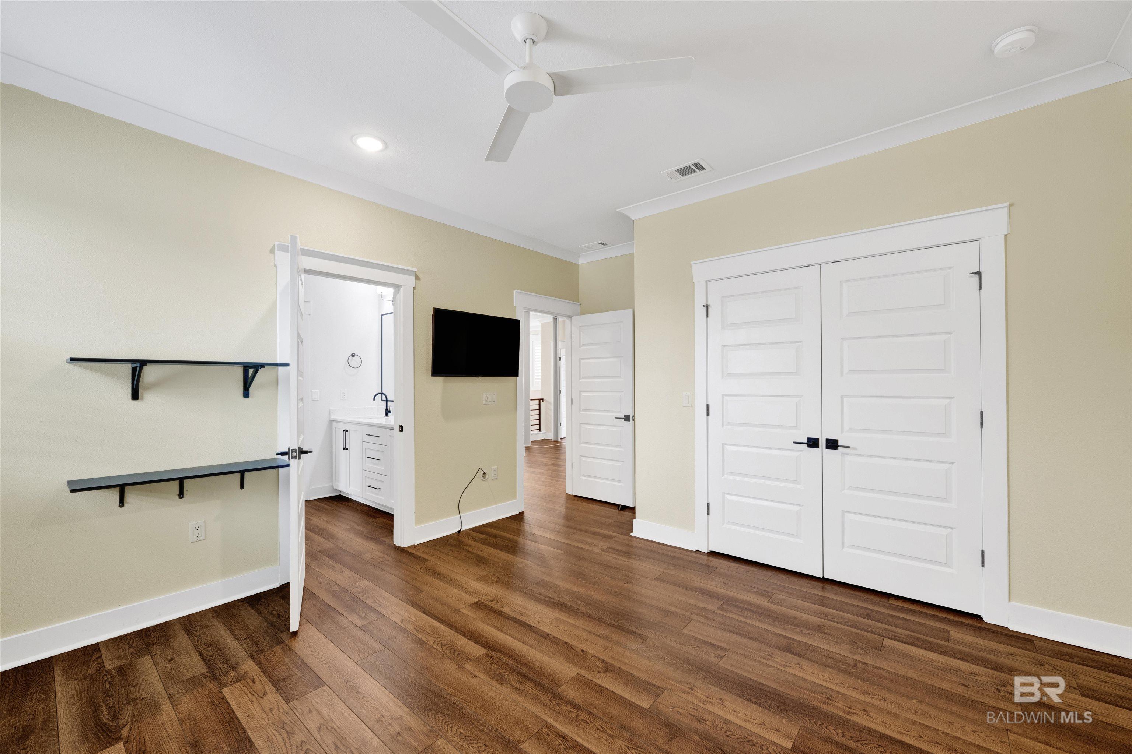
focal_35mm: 14
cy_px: 377
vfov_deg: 81.2
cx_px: 566
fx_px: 440
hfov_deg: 104.3
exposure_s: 1/2.5
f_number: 13
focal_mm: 14
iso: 400
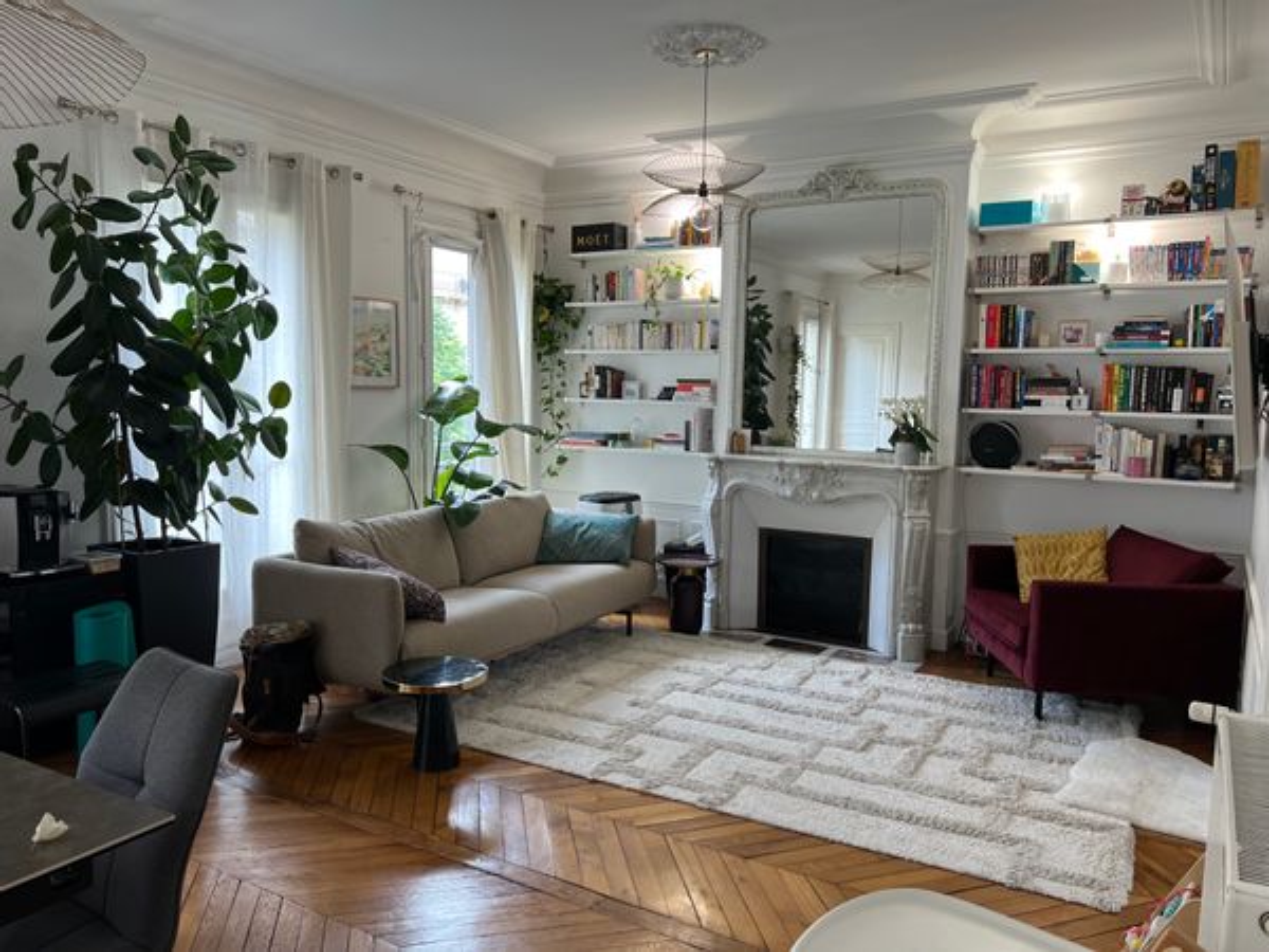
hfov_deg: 67.3
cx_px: 634
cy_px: 476
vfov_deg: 53.1
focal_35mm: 26
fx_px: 953
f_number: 1.5
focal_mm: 5.7
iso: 125
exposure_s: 1/111
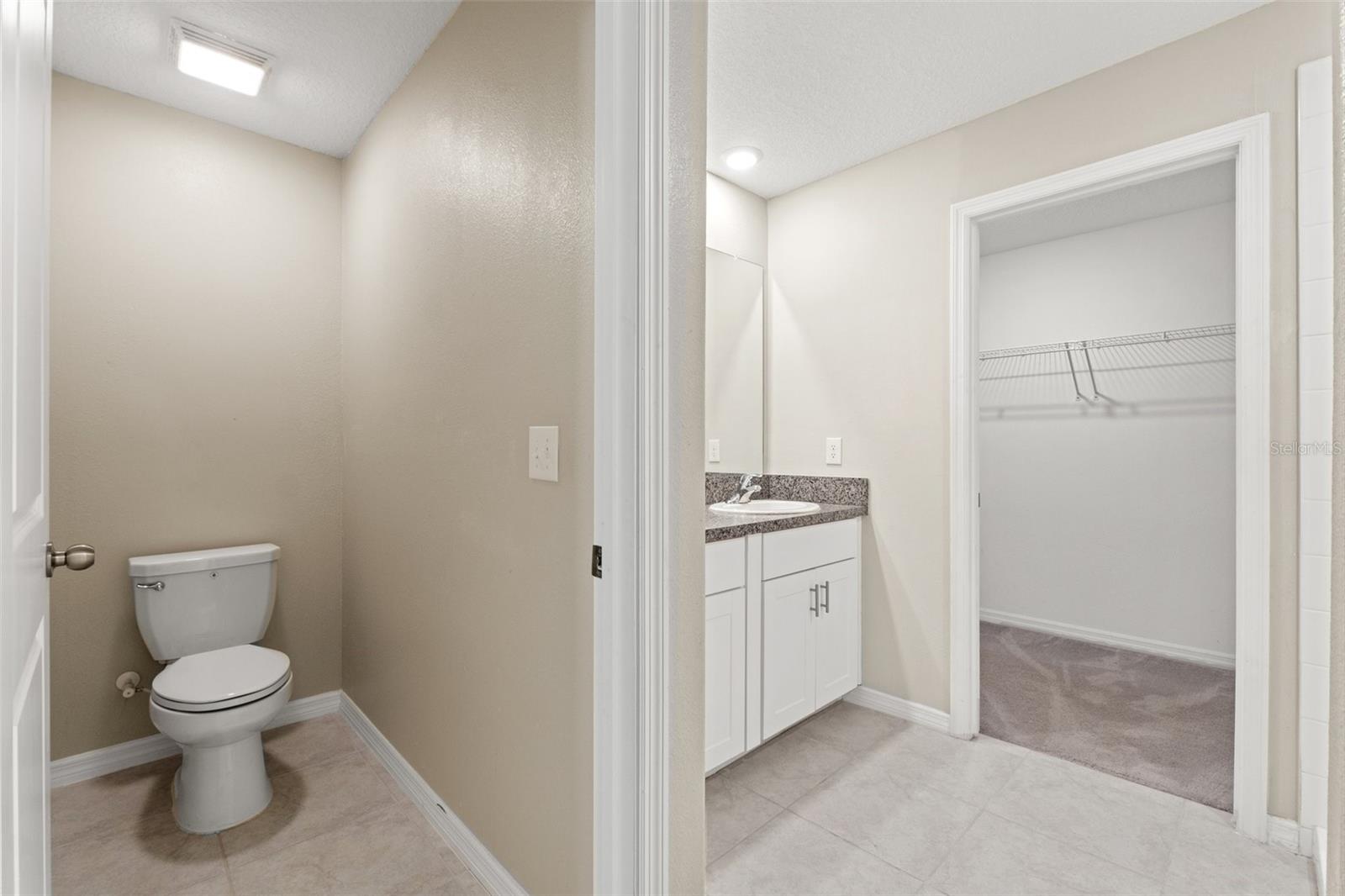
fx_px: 560
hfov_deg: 100.4
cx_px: 672
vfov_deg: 77.3
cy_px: 448
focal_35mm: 15
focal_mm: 10
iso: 400
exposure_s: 1/3
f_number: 8
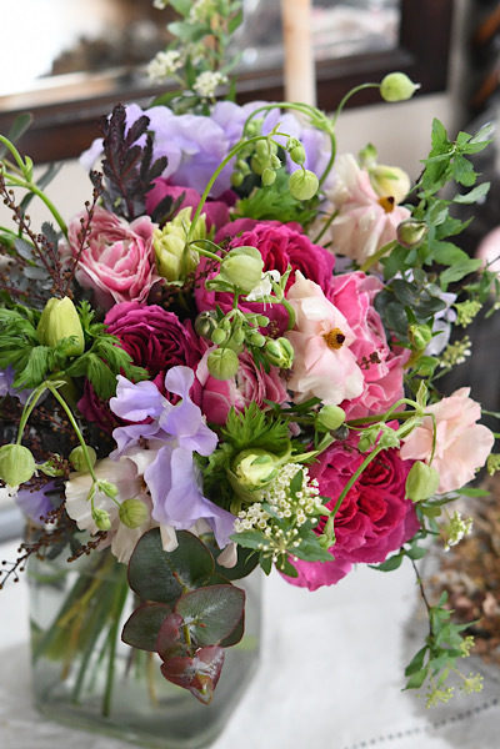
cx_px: 250
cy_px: 374
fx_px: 1875
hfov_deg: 15.2
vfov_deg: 22.6
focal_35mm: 90
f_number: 4
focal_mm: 60
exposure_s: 1/100
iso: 2000
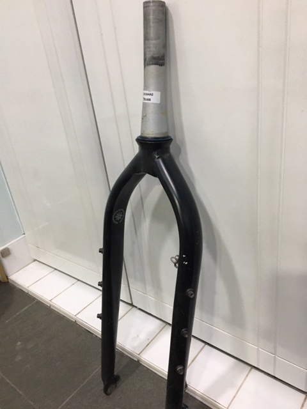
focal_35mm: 29
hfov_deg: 48.2
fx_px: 343
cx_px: 154
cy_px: 204
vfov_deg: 61.7
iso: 125
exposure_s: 1/30
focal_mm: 4.15
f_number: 2.2
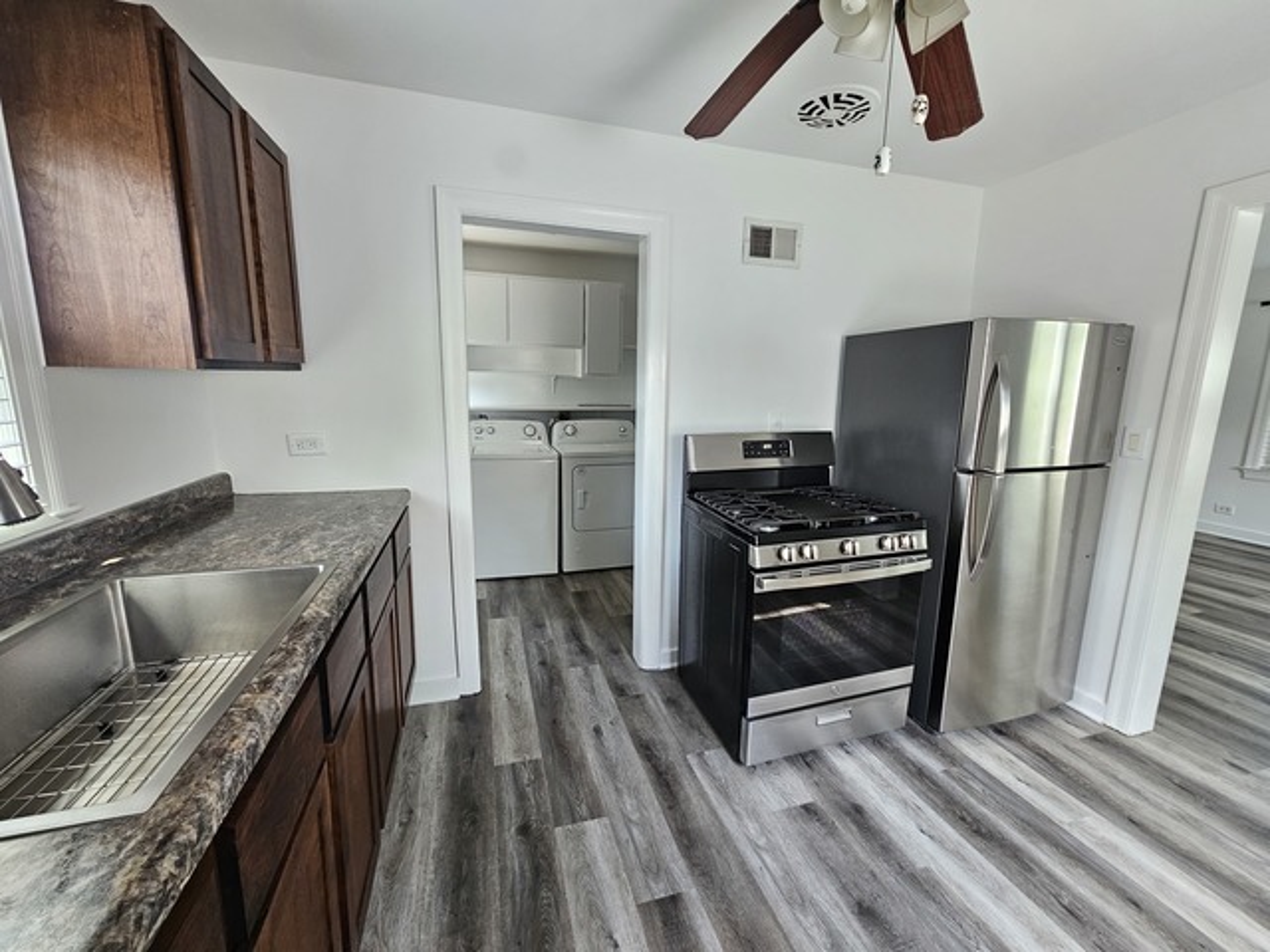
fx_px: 477
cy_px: 476
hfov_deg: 106.2
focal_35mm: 13
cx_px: 635
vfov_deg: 89.9
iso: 160
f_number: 2.2
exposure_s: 1/77.4
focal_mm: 2.2
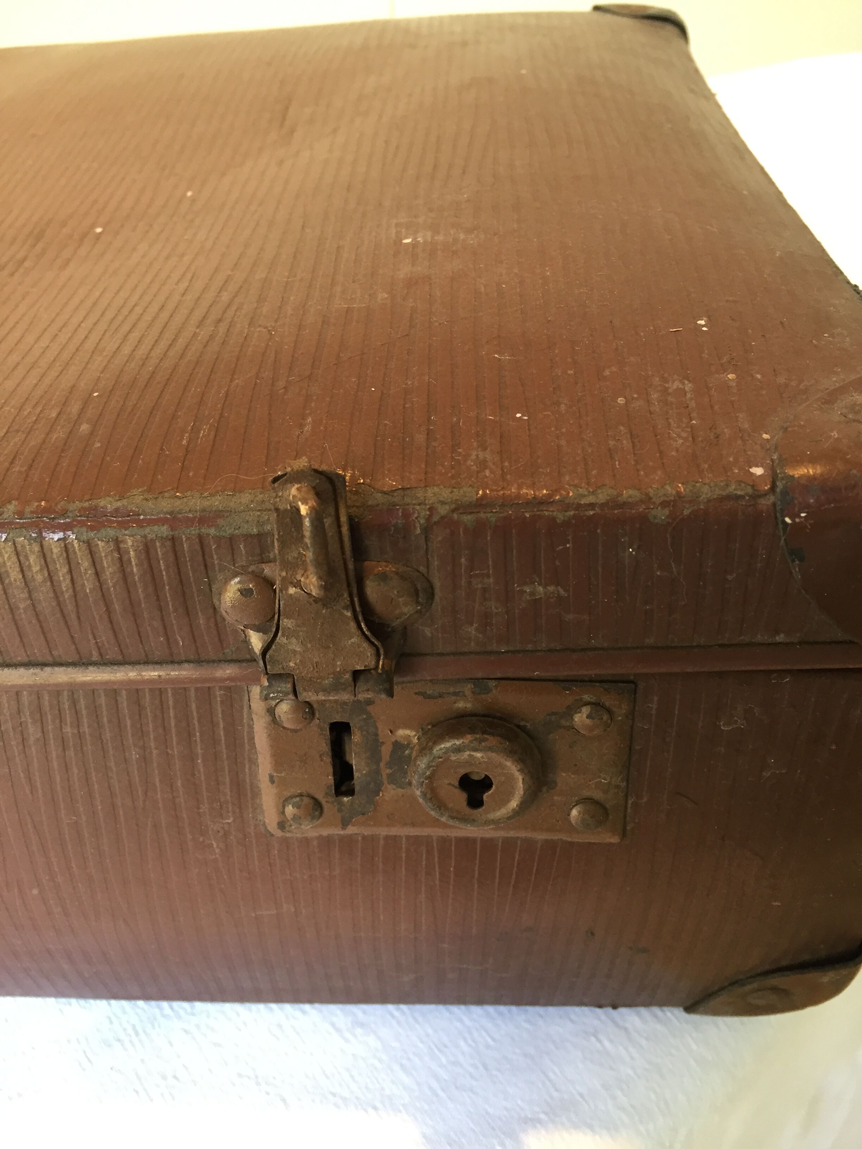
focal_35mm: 29
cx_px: 431
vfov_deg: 61.7
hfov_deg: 48.2
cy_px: 574
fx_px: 963
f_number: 2.2
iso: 64
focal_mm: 4.15
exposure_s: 1/33
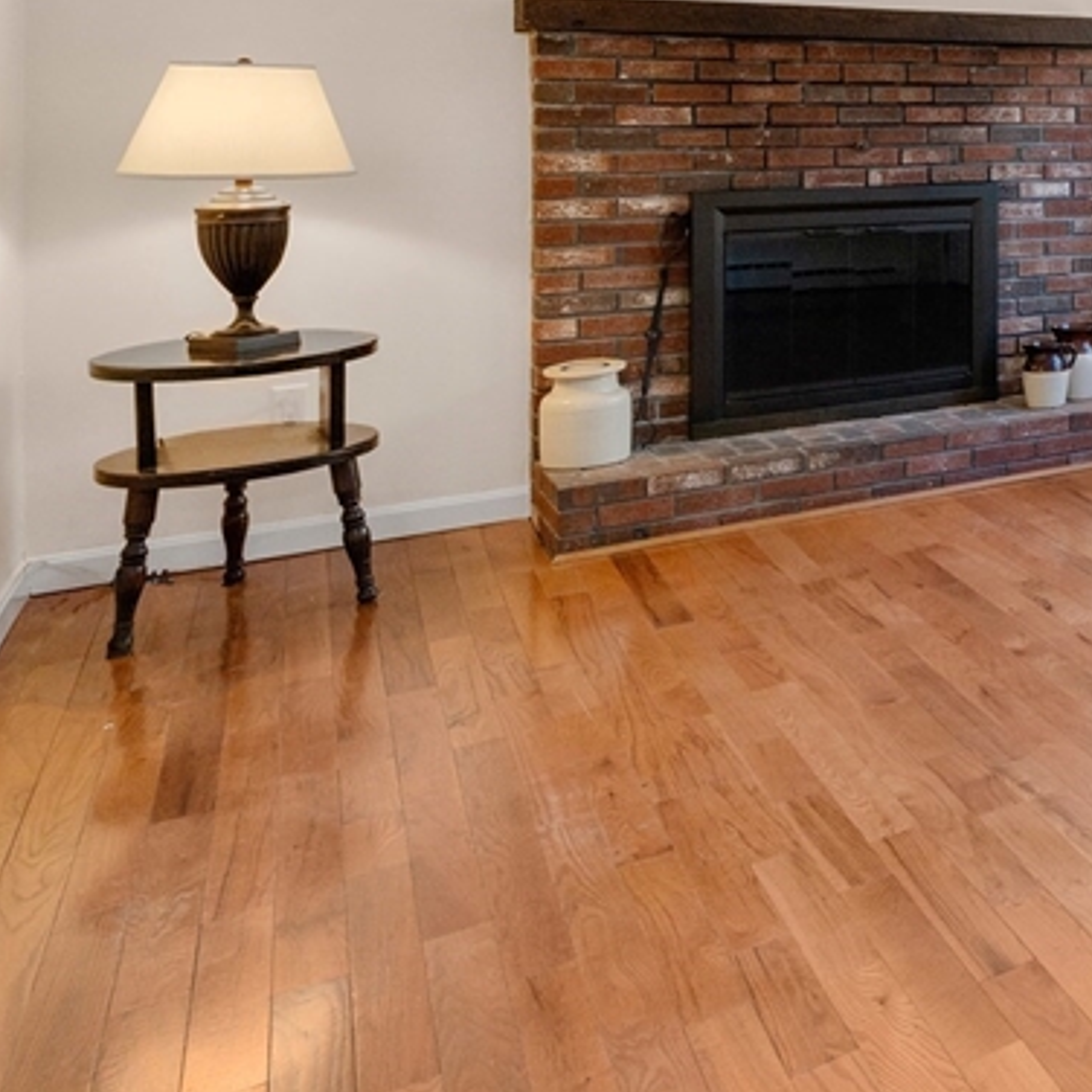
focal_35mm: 37
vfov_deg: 41.5
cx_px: 1470
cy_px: 118
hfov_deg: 32.1
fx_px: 1321
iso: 320
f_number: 7.1
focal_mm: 16
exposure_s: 1/30
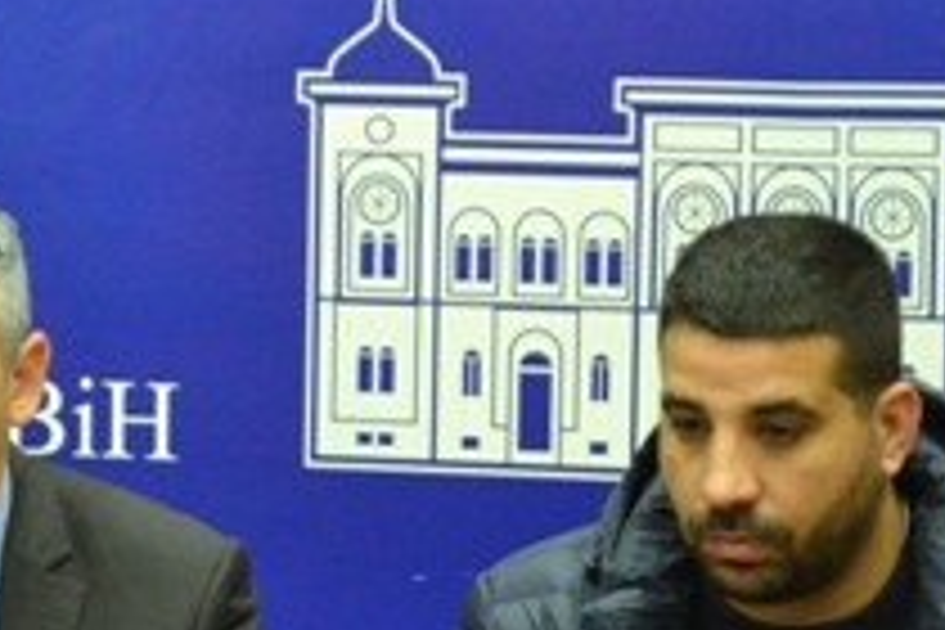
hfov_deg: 9.3
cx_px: -68
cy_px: 412
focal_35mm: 219
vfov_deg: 6.3
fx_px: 5748
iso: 3200
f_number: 6.3
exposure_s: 1/60
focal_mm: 48
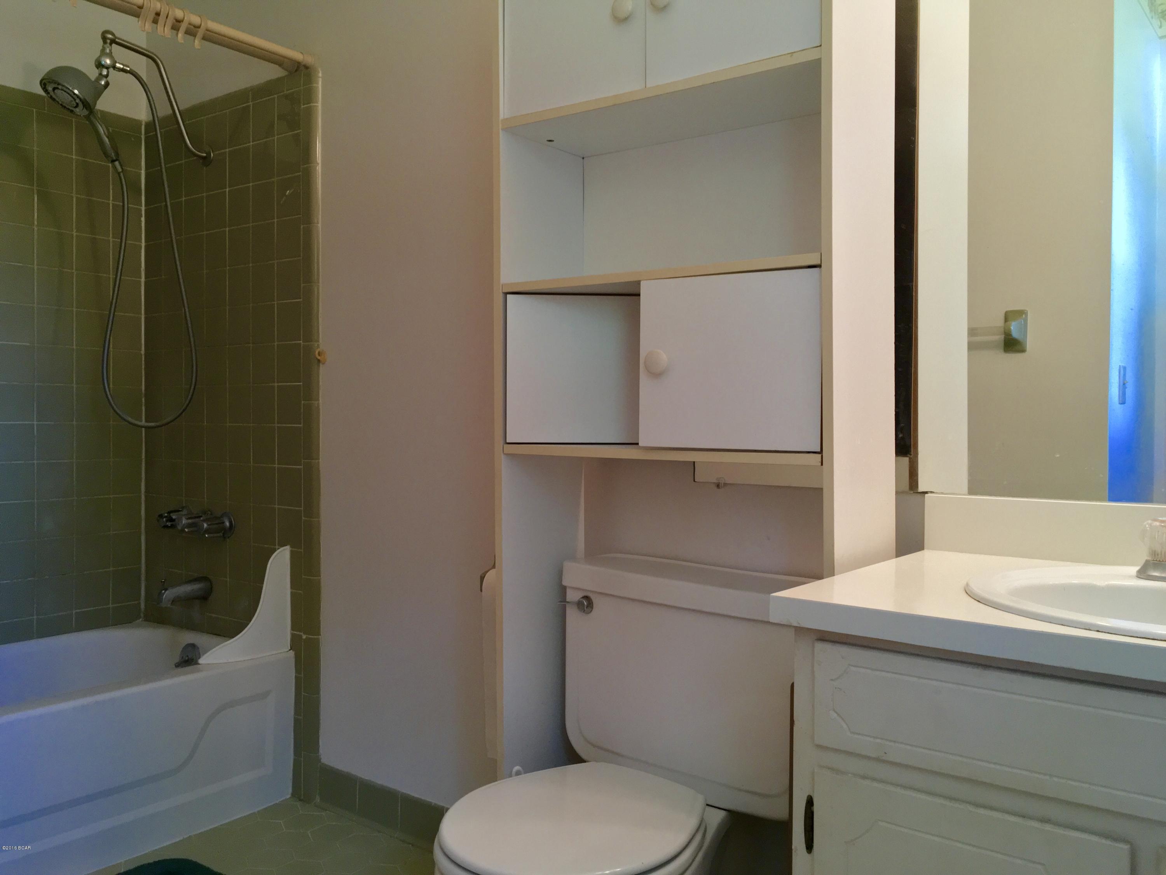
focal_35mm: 29
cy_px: 438
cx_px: 583
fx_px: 977
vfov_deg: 48.2
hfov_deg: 61.7
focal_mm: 4.15
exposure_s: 1/30
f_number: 2.2
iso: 80
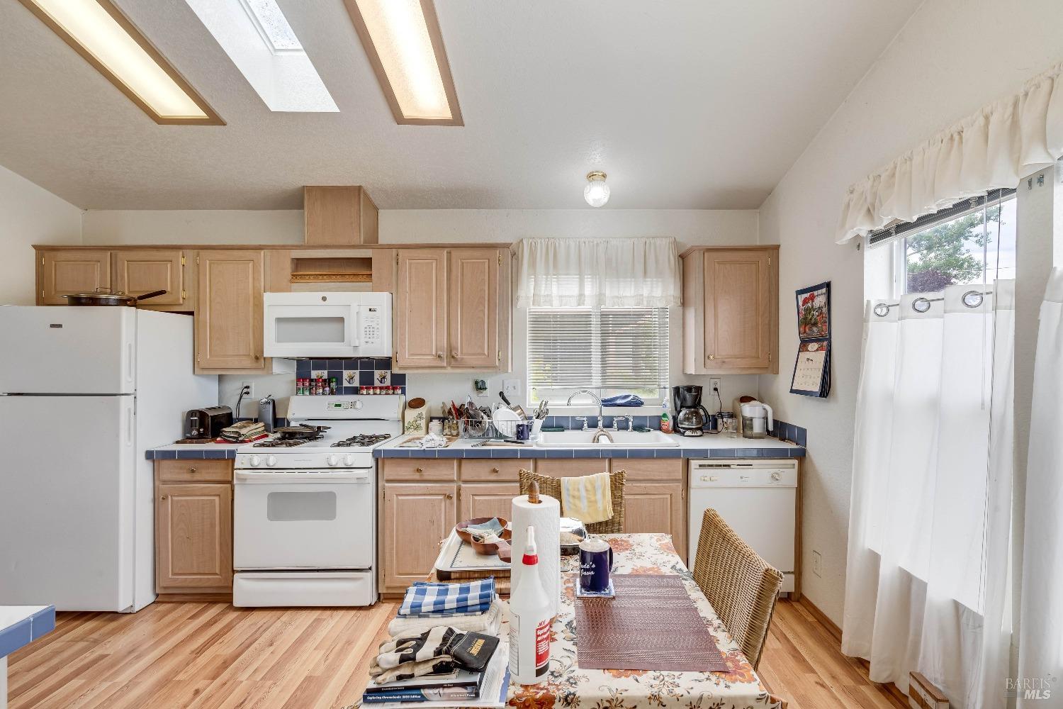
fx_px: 472
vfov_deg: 73.7
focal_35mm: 16
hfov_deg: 96.7
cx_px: 532
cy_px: 354
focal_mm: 16
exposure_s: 1/125
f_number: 11
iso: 320
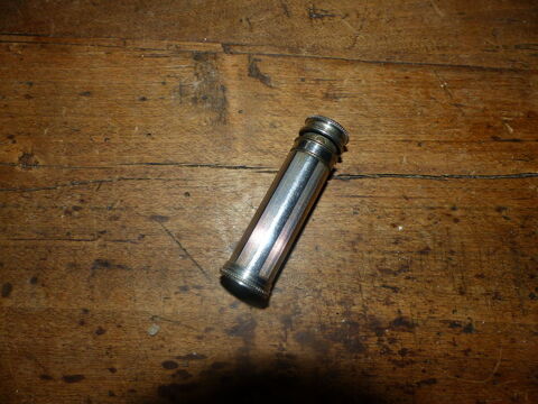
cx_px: 269
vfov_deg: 54.9
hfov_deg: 69.4
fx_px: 389
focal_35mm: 25
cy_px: 202
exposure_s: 1/60
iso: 100
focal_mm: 4.5
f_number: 2.8
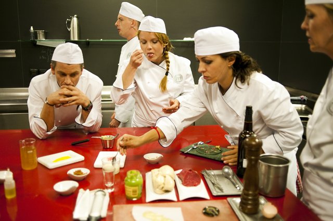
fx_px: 323
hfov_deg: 54.5
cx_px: 166
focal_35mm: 35
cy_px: 110
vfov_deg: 37.8
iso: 1000
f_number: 2.8
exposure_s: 1/125
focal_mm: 35
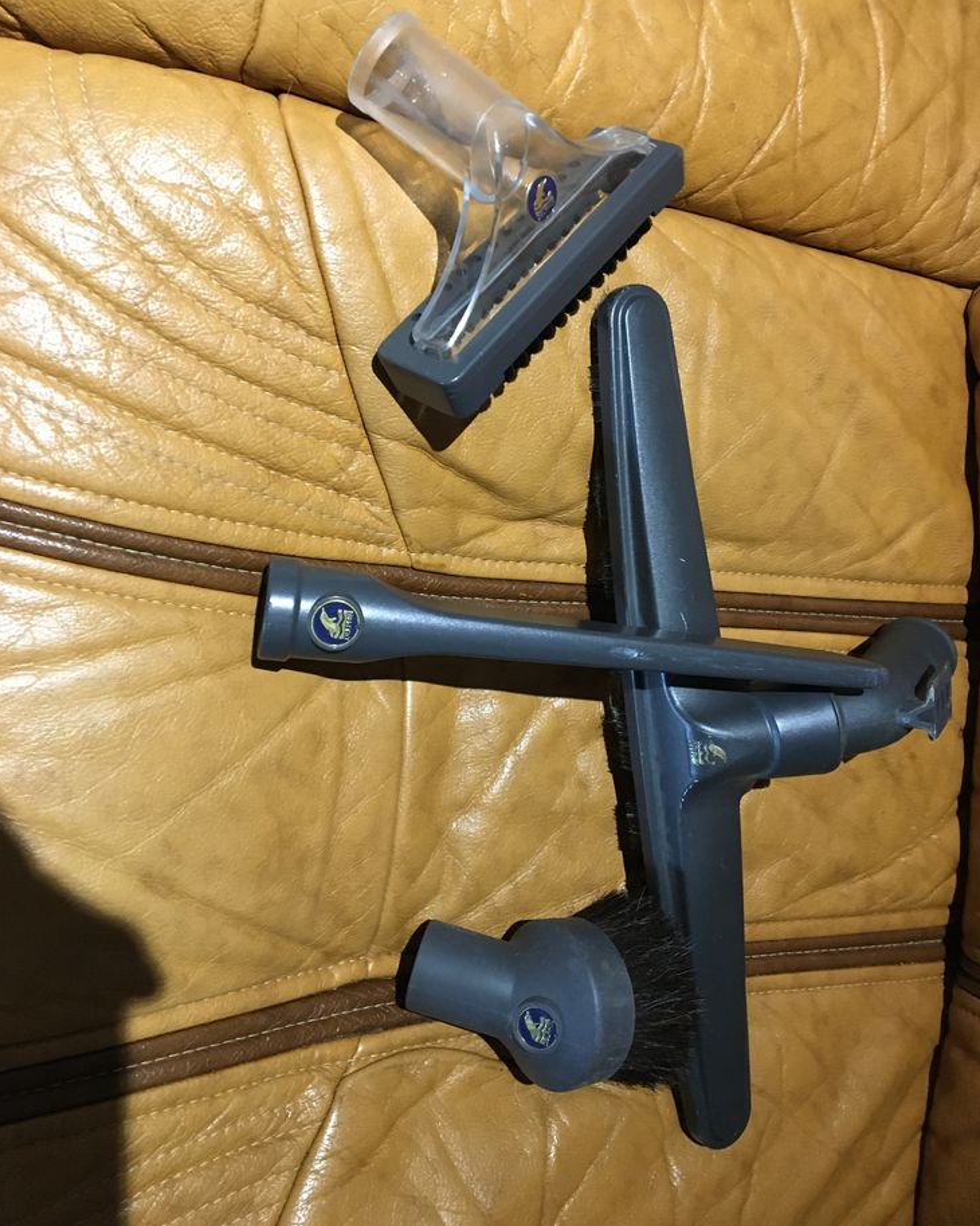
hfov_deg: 47.1
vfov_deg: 57.1
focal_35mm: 31
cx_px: 495
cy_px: 563
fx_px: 1124
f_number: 2.2
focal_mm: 4.15
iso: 250
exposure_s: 1/17
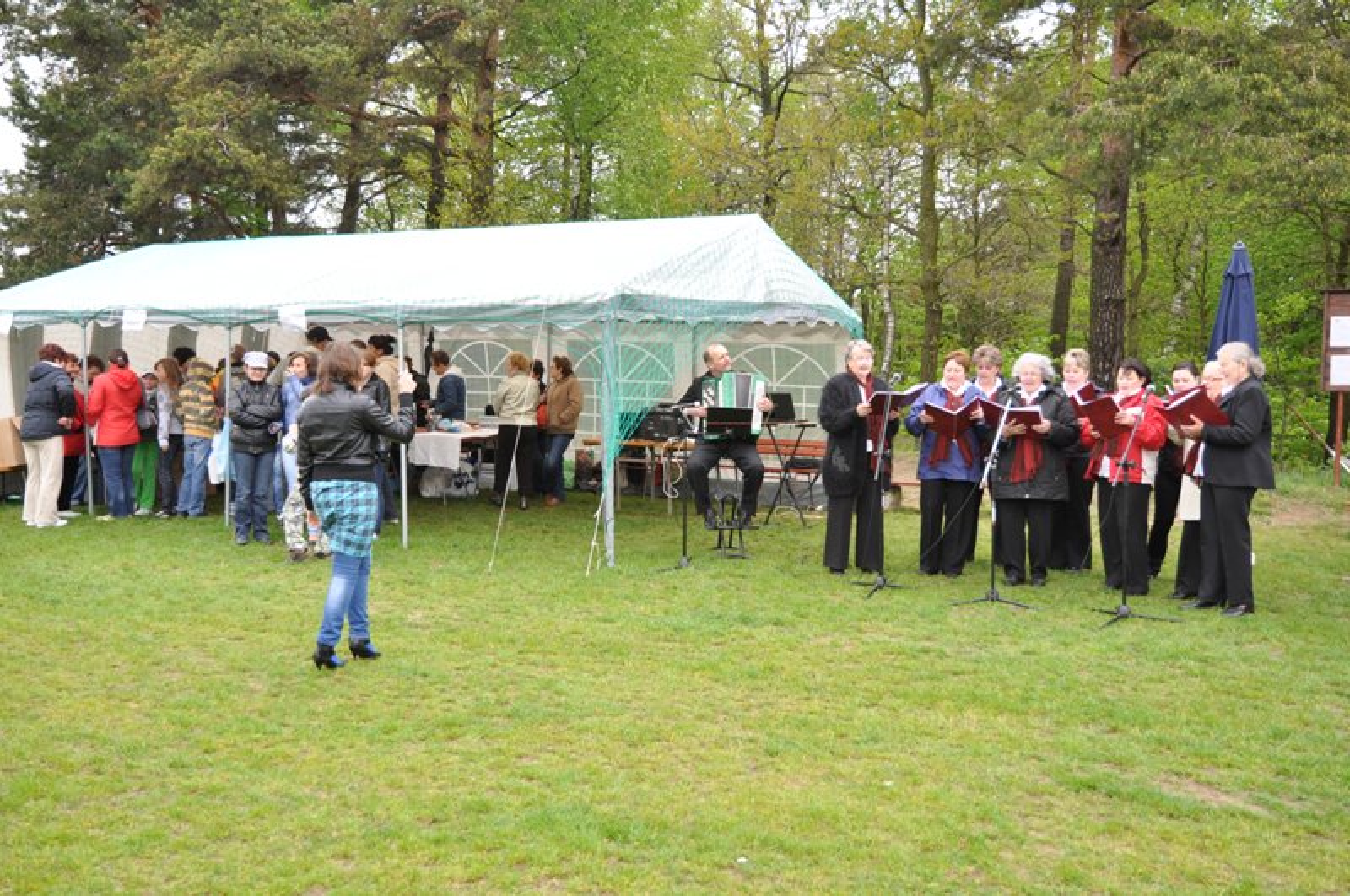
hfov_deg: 53.2
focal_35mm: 36
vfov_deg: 36.8
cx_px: 675
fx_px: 1348
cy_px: 448
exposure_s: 1/250
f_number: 5
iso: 500
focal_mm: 24
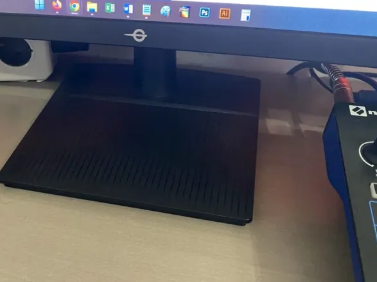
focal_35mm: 34
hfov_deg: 53.3
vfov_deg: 41.6
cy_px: 116
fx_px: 370
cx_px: 139
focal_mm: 4.25
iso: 500
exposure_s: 1/25
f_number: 1.8
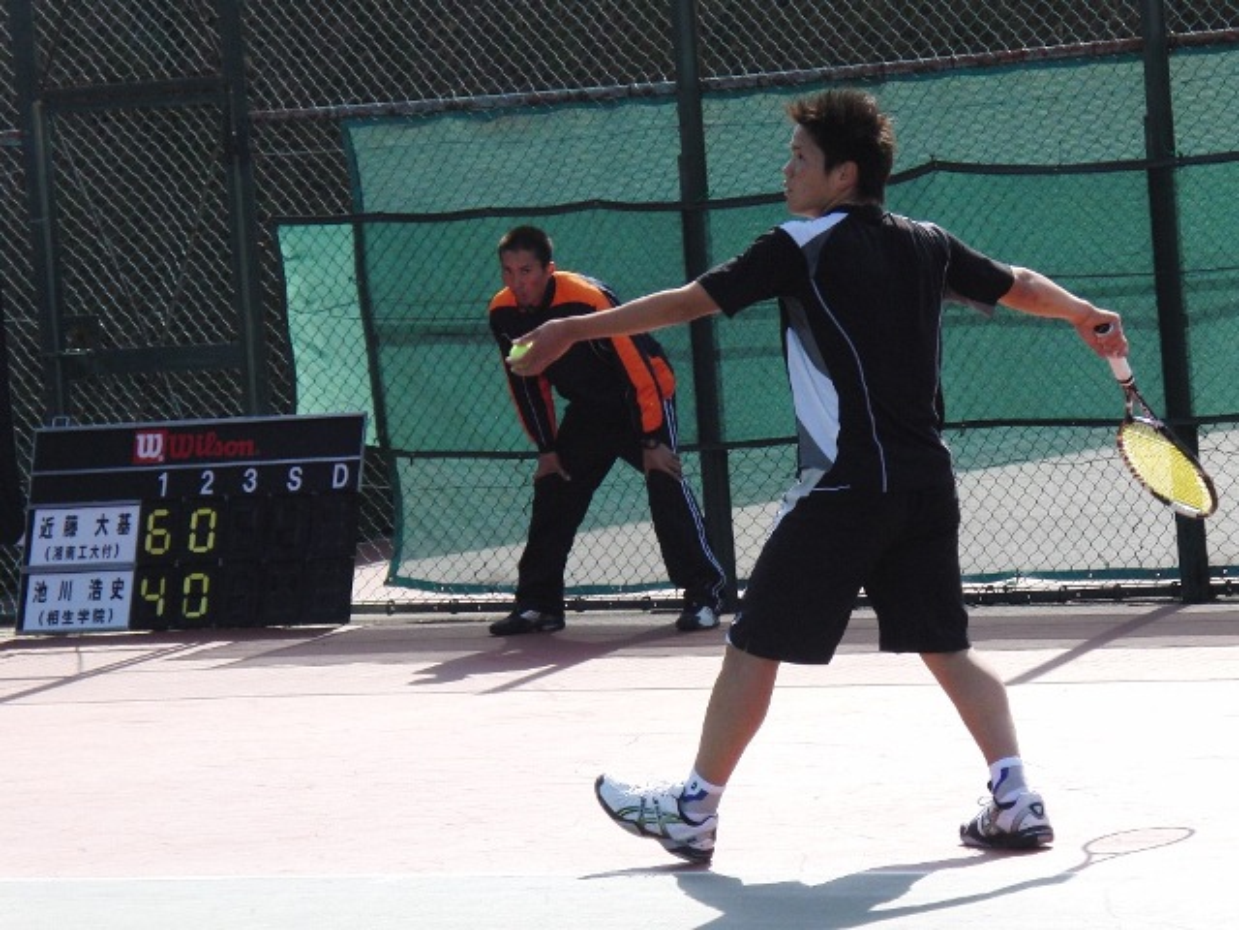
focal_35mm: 167
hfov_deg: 11.8
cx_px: 620
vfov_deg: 8.9
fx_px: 5977
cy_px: 465
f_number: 4.3
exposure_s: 1/1000
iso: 200
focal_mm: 29.6
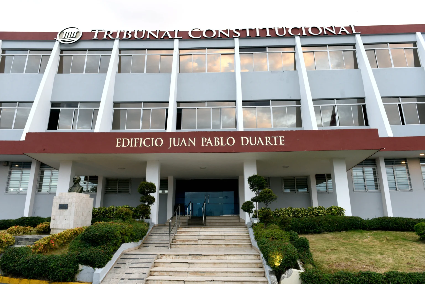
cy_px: 142
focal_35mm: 24
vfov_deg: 53.2
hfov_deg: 73.7
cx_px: 212
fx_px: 283
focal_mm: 24
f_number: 5.6
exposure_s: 1/125
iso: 800
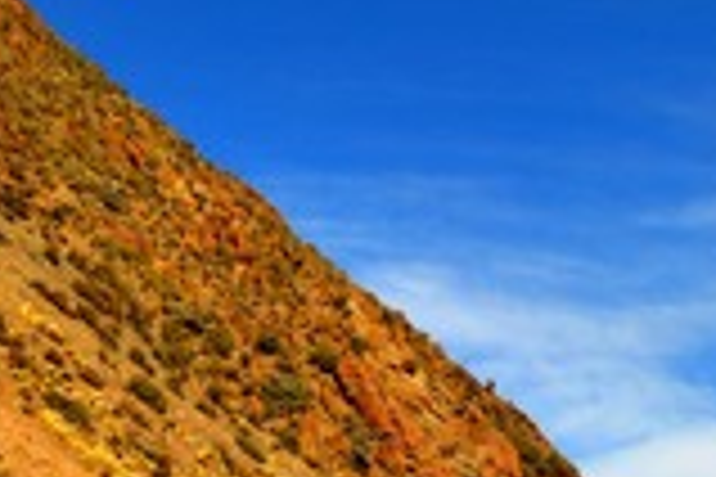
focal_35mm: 158
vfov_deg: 8.4
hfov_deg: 12.0
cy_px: 817
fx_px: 3142
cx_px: 1270
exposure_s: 1/320
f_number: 10
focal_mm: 28
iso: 200
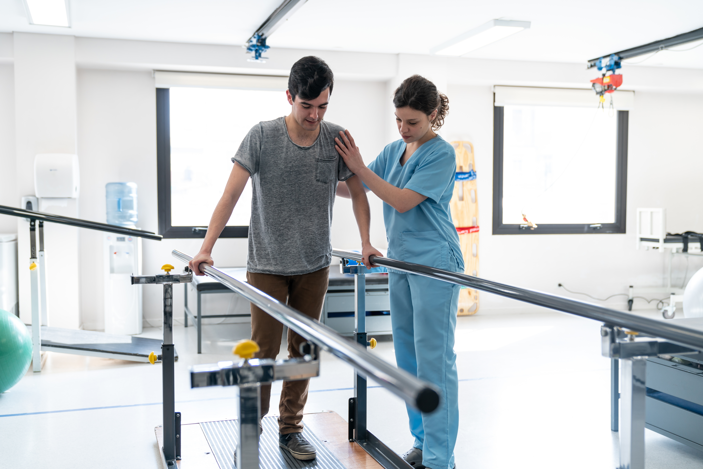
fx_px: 742
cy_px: 234
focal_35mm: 38
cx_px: 352
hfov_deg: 50.7
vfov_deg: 35.1
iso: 200
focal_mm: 38
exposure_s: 1/100
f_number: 2.8
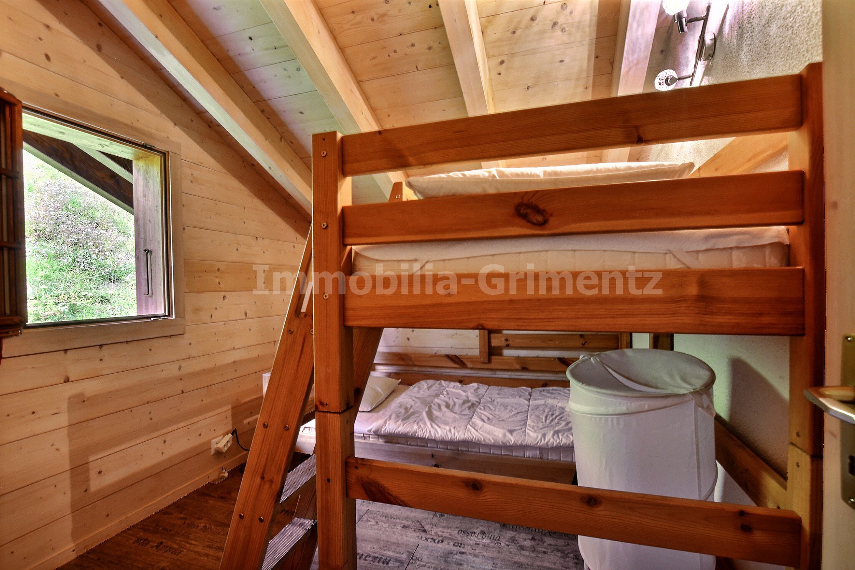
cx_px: 428
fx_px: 392
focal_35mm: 16
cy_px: 285
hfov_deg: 95.0
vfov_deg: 72.0
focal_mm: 11
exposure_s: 1/2
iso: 400
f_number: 9
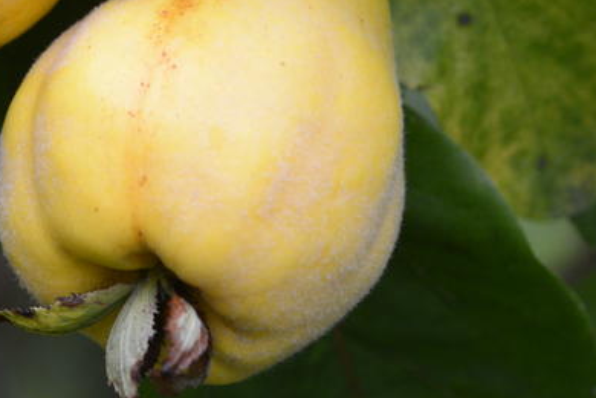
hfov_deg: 10.5
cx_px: -37
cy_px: -106
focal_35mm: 194
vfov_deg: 7.0
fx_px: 3212
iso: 800
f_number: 5
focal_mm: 60
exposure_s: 1/160
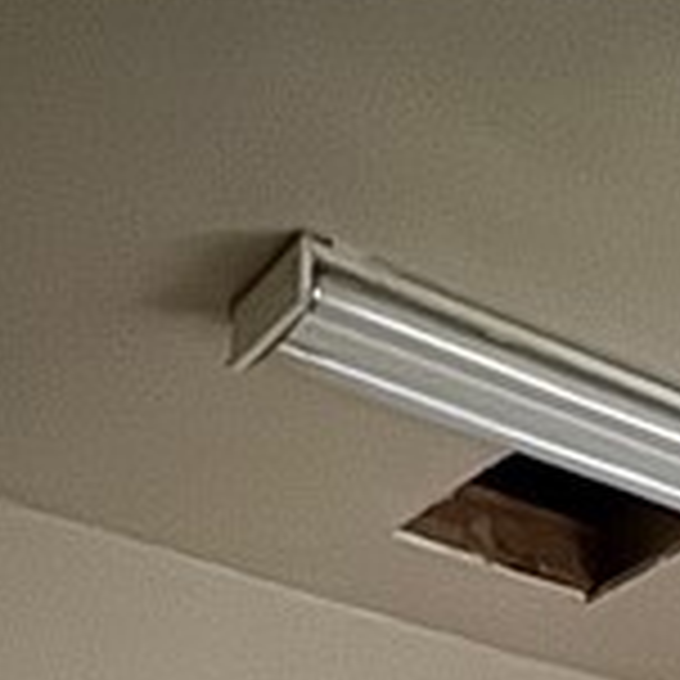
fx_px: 1867
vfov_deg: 14.4
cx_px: 536
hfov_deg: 20.4
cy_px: 1590
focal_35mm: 84
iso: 1000
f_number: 2.2
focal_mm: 2.22
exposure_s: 1/13
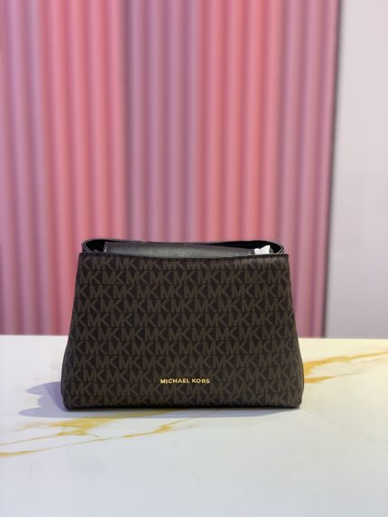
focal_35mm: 52
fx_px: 777
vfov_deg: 36.8
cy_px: 258
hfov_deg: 28.0
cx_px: 194
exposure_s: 1/100
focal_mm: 6
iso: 100
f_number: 2.4
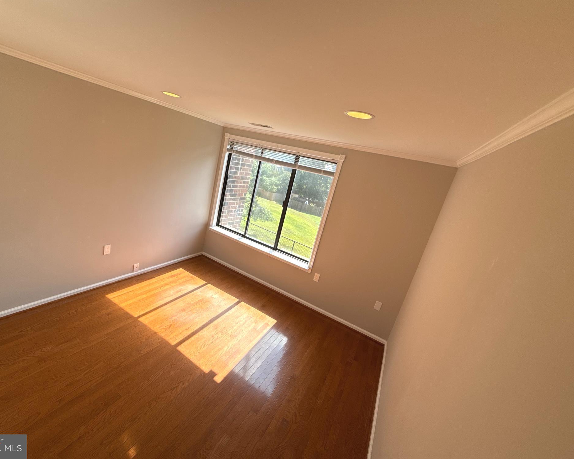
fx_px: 255
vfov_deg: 84.0
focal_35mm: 15
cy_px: 224
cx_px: 265
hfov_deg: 96.6
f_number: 2.2
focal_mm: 2.22
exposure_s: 1/742
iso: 64
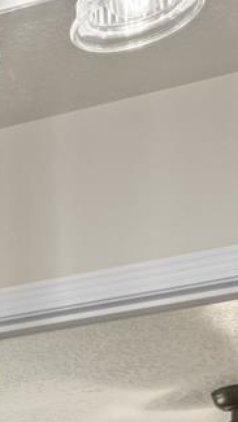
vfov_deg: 14.5
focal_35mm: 125
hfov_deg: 7.4
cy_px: 820
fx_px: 1402
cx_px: -659
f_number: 9
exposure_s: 2
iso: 100
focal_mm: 15.5
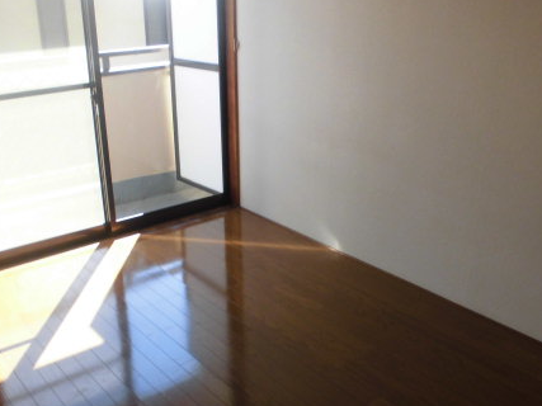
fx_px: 610
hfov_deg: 47.9
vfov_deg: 36.7
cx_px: 275
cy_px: 239
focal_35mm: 39
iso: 100
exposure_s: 1/100
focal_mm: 4.6
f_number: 3.5
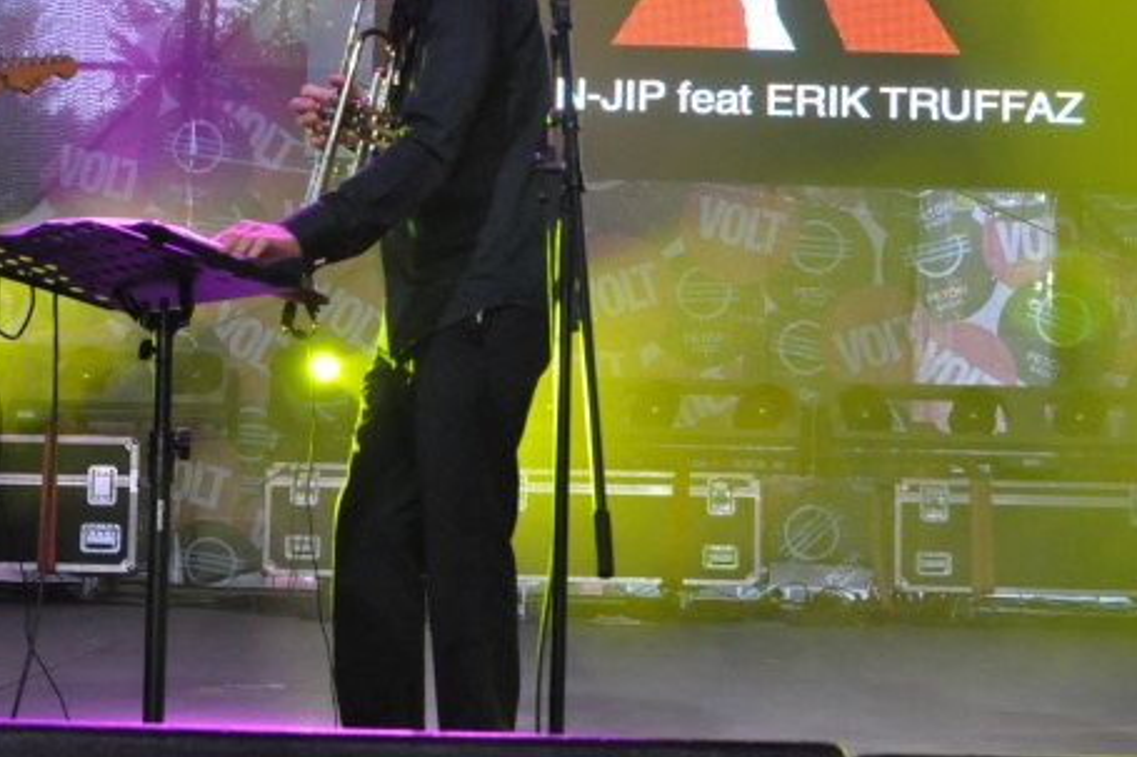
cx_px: 460
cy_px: 241
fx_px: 2080
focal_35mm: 66
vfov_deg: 20.5
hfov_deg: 30.5
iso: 1600
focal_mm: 25
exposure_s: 1/100
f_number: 5.6
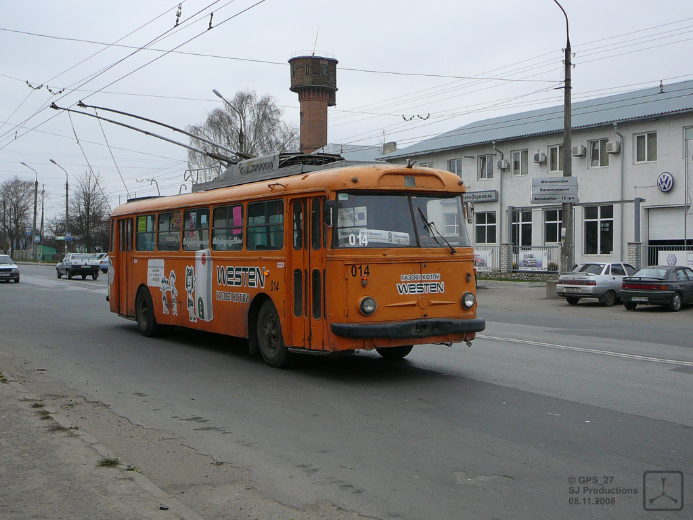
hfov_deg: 40.4
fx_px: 941
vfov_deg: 30.9
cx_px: 346
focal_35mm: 47
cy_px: 260
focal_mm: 7
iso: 100
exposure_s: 1/400
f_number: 3.3
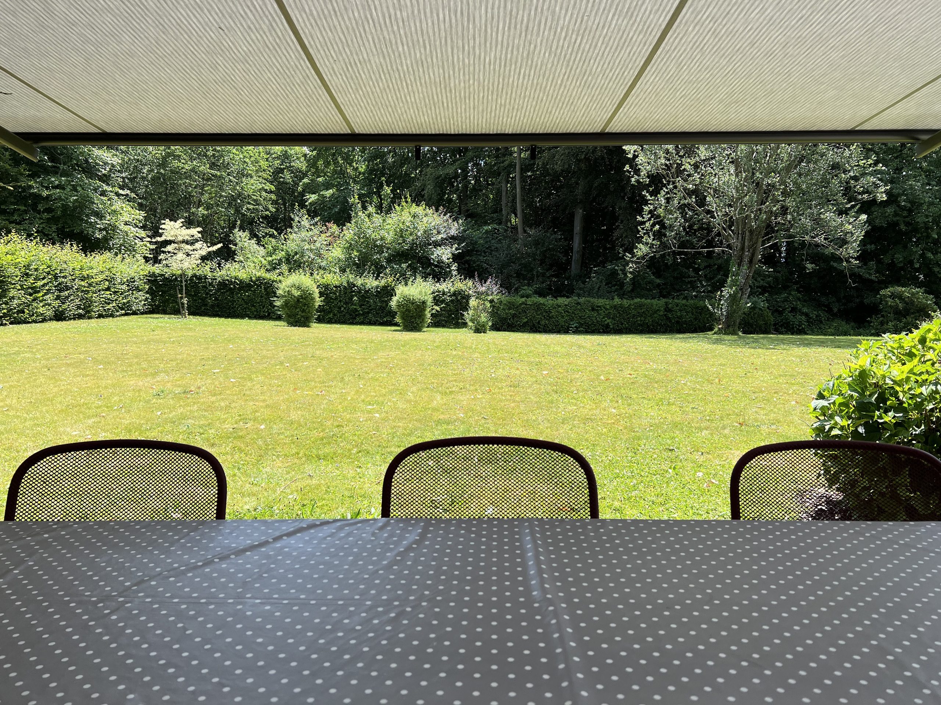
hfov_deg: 67.3
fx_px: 707
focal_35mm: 26
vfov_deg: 53.1
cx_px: 470
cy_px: 352
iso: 50
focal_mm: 5.7
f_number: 1.5
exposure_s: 1/1311
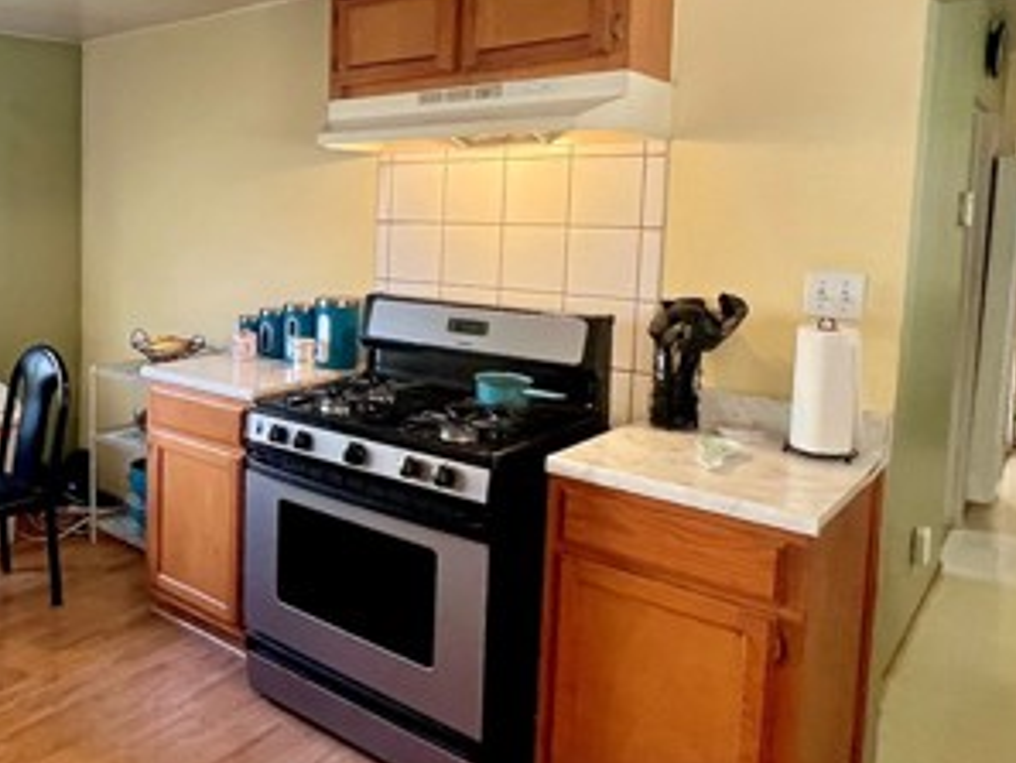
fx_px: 822
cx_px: 178
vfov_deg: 49.2
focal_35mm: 28
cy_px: 281
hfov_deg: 57.8
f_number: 1.8
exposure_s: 1/60
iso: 320
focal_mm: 1.57
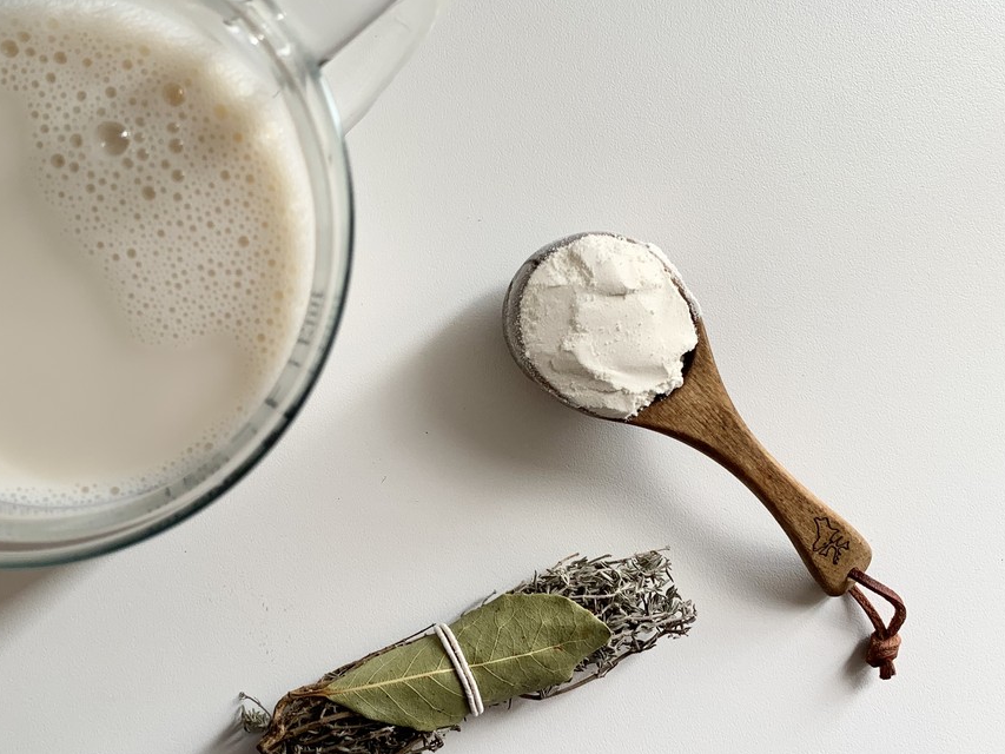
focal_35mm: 39
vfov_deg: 36.8
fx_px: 1132
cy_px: 411
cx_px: 324
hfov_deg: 47.0
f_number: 1.8
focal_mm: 4.25
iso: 25
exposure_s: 1/127
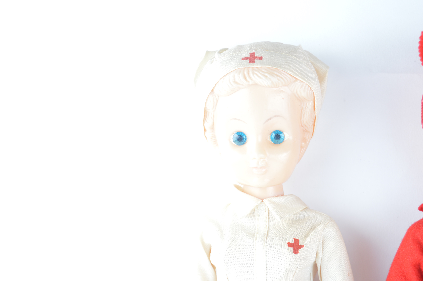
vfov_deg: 16.5
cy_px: 140
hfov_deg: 24.6
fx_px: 969
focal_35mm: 82
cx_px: 212
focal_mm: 55
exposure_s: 1/25
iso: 100
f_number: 7.1
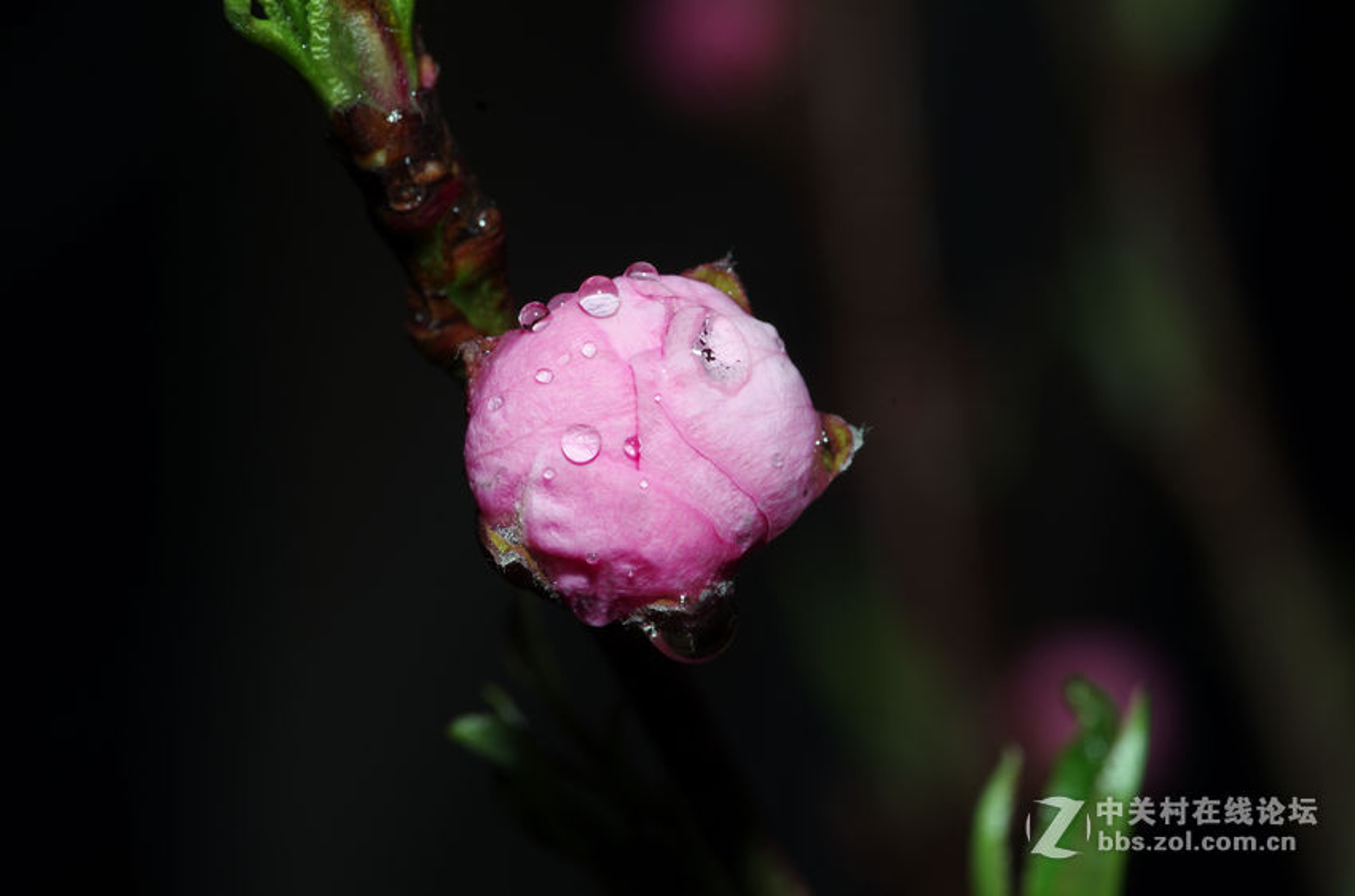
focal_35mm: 150
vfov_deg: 9.1
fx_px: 5631
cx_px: 678
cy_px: 448
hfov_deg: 13.7
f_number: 13
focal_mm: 100
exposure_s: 1/125
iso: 100
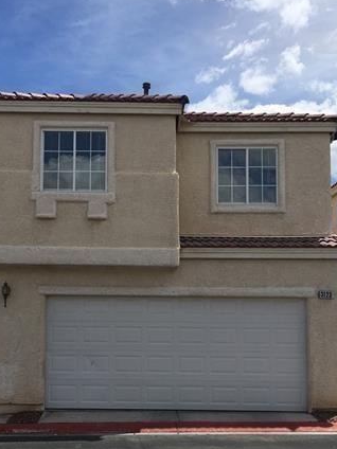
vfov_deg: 45.4
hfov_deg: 35.1
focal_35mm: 41
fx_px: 532
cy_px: 279
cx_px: 143
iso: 25
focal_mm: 4.15
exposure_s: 1/2653
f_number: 2.2
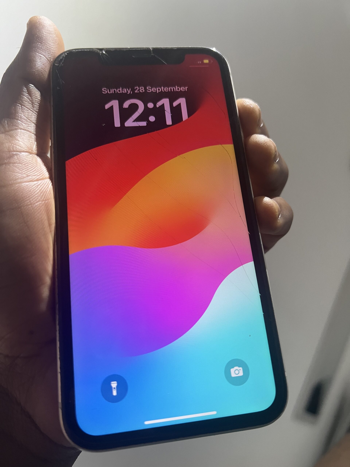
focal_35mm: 26
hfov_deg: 53.1
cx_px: 175
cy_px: 234
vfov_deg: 67.3
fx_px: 351
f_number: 1.5
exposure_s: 1/60
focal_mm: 5.7
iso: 320
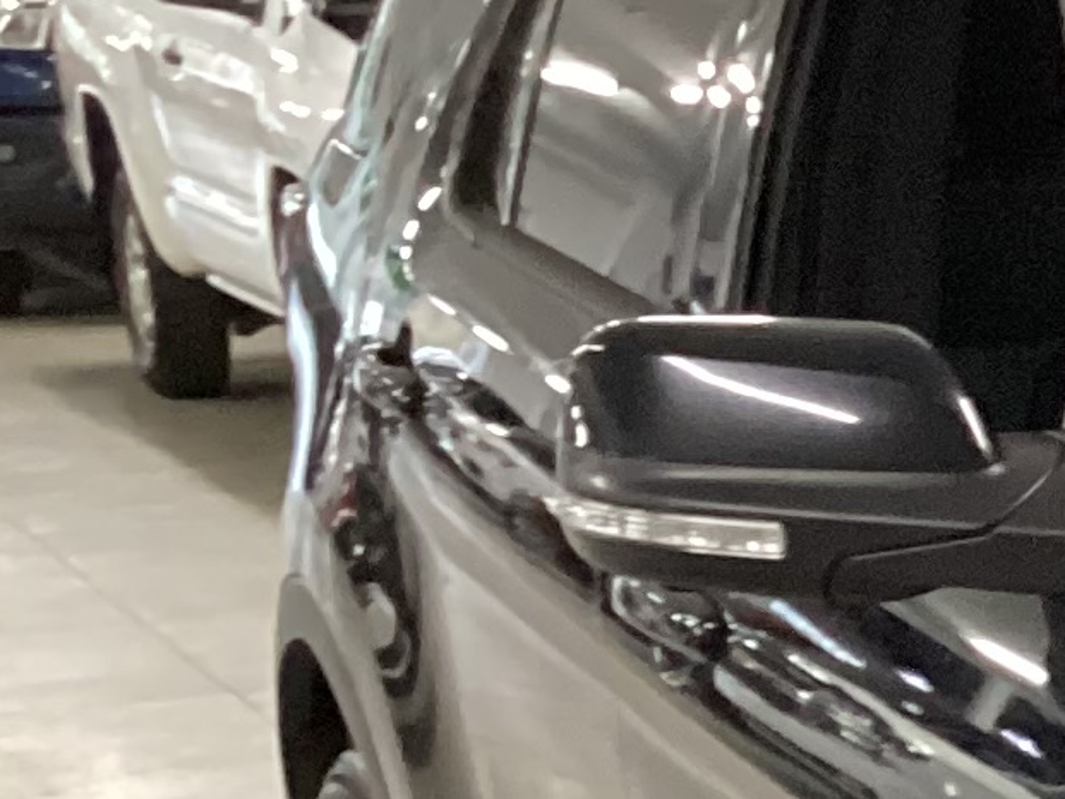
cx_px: 2480
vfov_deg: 8.8
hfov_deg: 10.6
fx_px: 5016
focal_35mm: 163
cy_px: 1370
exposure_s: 1/40
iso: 400
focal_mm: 3.3
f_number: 2.4
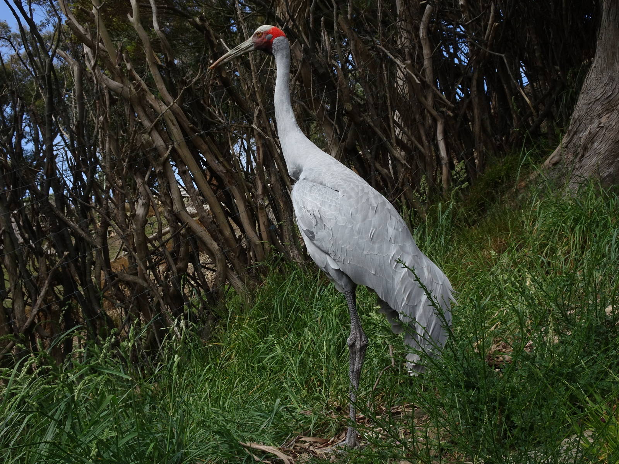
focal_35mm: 43
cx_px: 310
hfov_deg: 43.9
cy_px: 232
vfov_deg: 33.6
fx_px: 769
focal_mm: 7.3
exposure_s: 1/400
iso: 80
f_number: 4.5
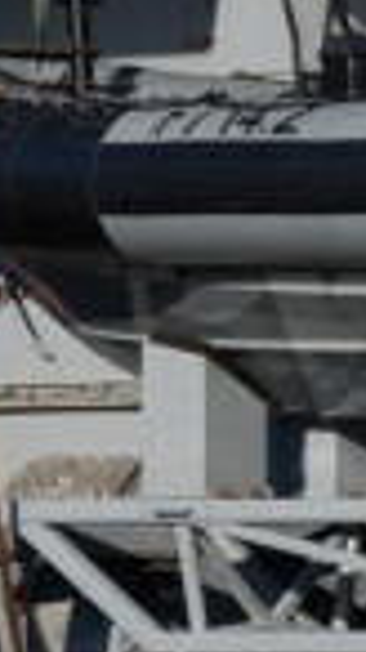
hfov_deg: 2.0
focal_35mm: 600
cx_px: -830
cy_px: 482
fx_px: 10364
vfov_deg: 3.6
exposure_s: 1/400
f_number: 8
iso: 100
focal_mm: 70
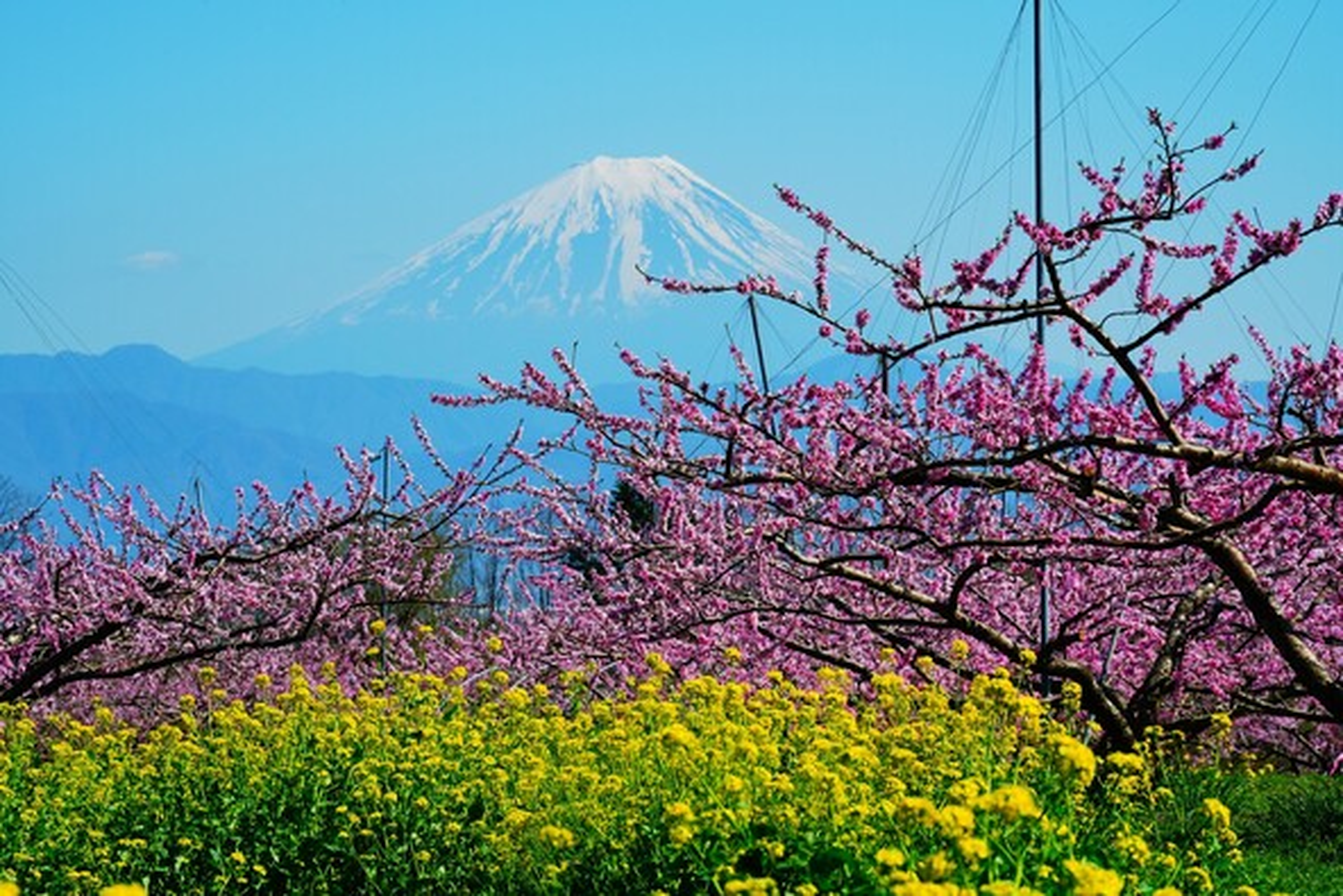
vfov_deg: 8.7
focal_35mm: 157
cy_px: 448
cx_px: 672
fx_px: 5858
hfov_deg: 13.1
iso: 200
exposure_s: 1/250
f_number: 16
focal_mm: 157
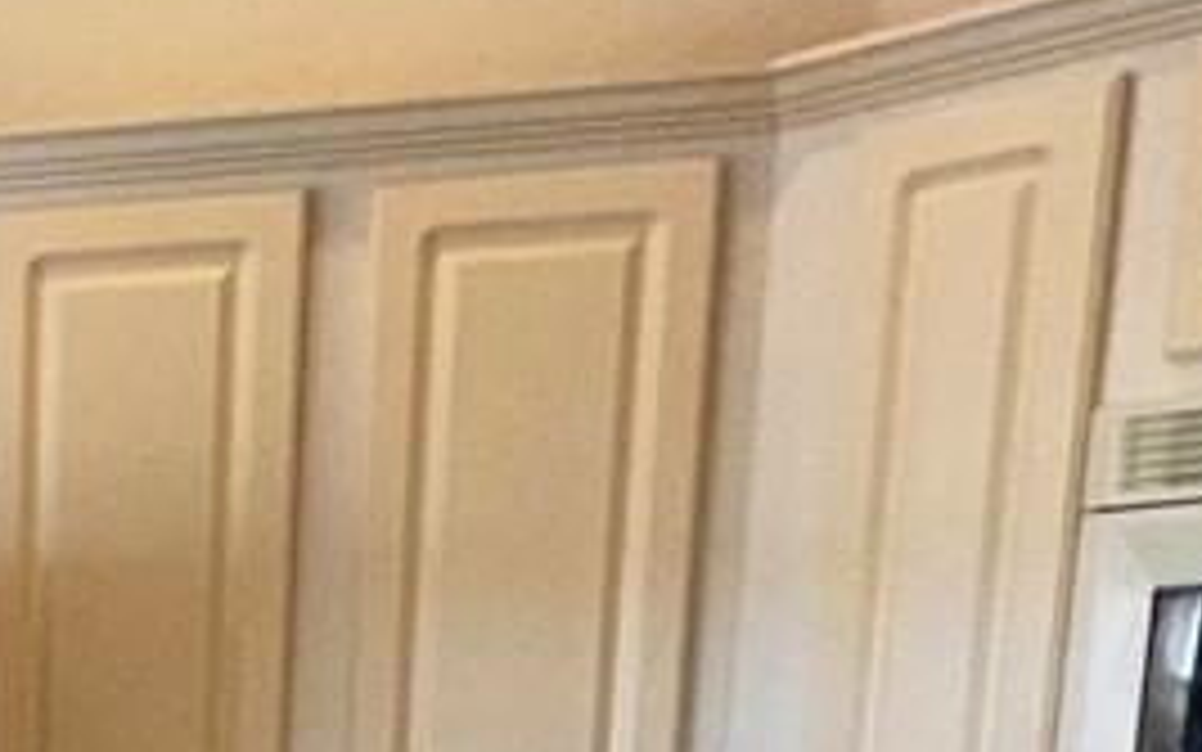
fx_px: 2916
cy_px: 1558
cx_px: -531
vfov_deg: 12.7
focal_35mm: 89
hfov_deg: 20.4
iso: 50
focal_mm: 2.22
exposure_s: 1/122
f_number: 2.2
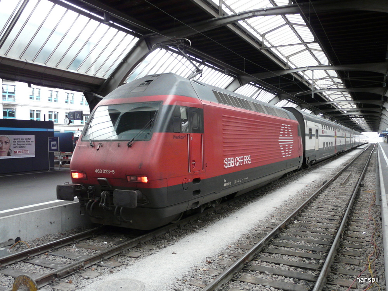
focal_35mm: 31
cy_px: 146
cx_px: 194
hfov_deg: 58.4
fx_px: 347
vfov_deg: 45.4
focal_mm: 5
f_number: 2.8
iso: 200
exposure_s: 1/15
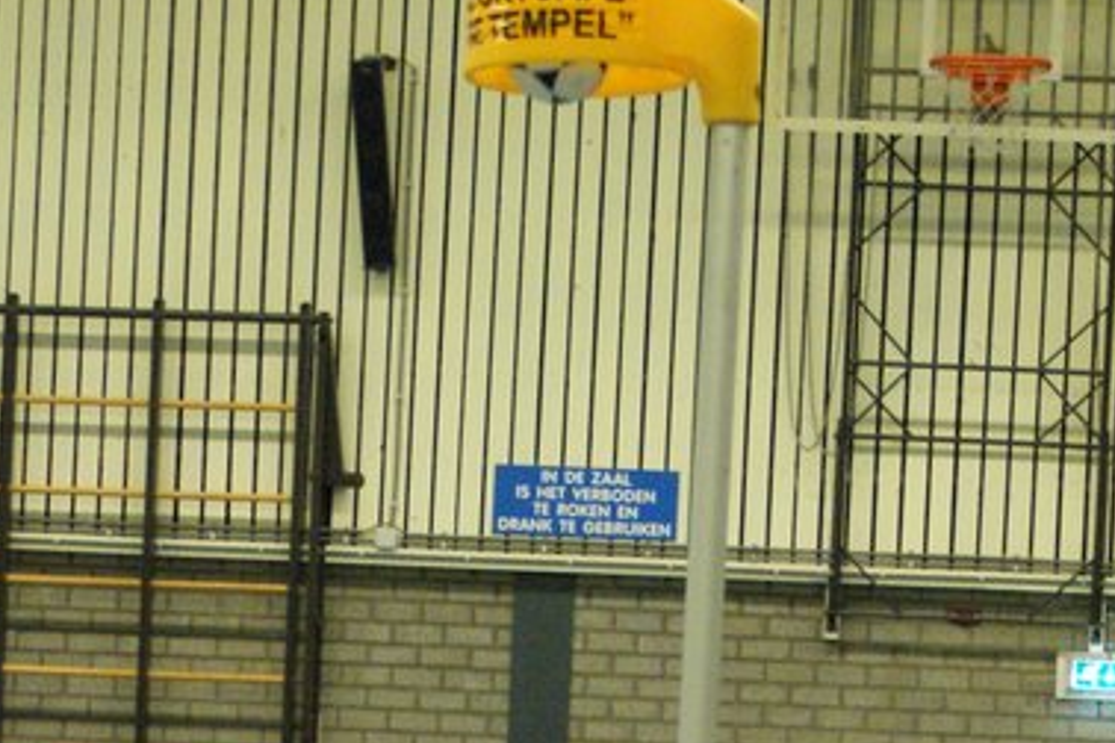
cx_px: 546
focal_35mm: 167
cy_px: 868
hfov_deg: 12.3
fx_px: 5159
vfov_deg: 8.2
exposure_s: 1/125
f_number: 2.8
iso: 1600
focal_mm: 35
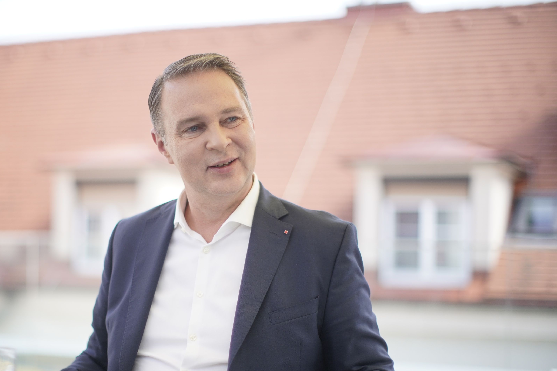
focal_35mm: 63
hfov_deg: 31.8
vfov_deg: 21.5
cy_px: 222
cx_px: 210
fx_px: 975
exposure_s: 1/6400
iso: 500
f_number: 1.3
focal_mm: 50
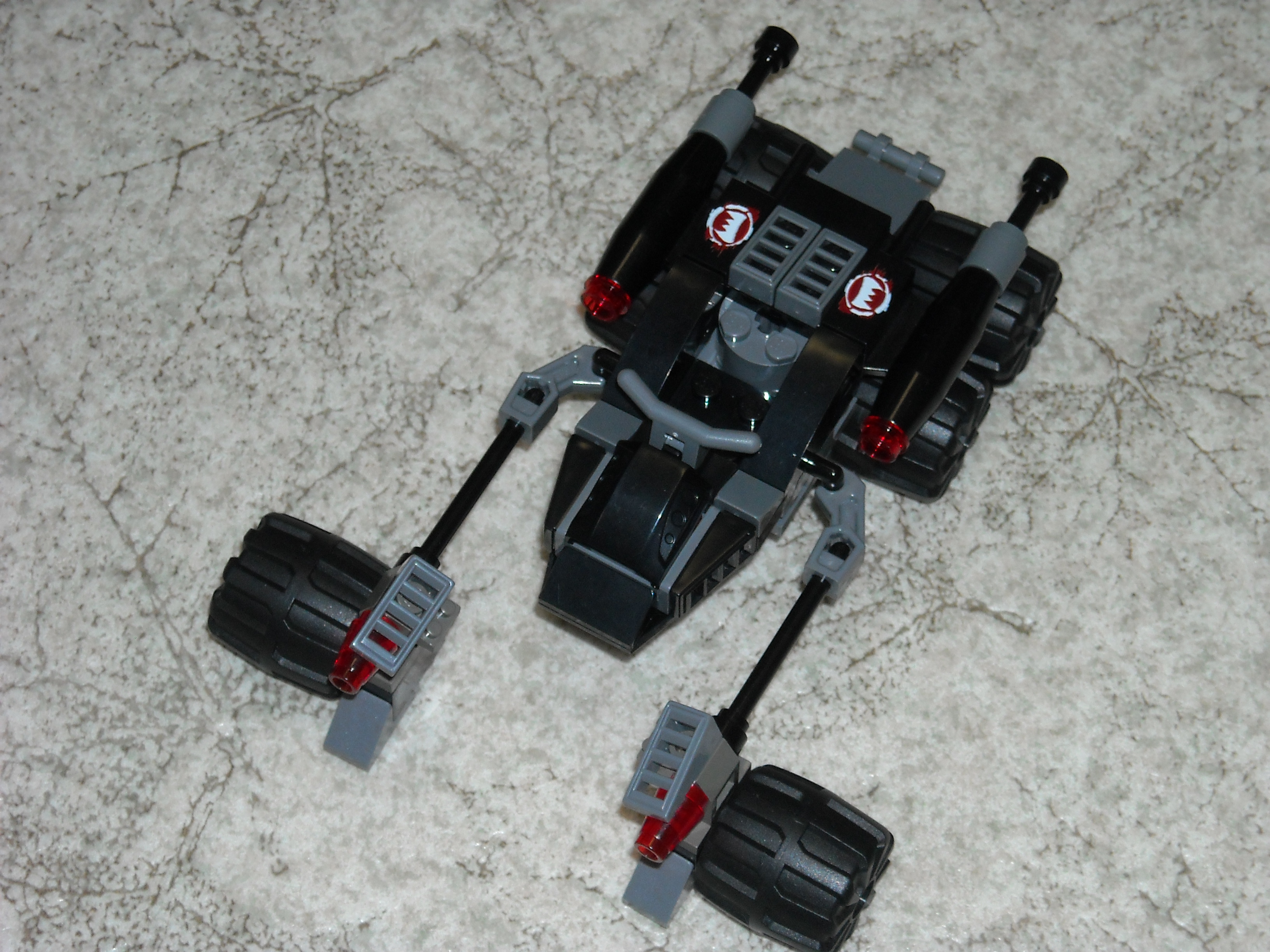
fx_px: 3852
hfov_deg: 18.7
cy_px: 476
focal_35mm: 105
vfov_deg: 14.1
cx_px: 635
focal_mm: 17.1
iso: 200
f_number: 4.7
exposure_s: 1/125
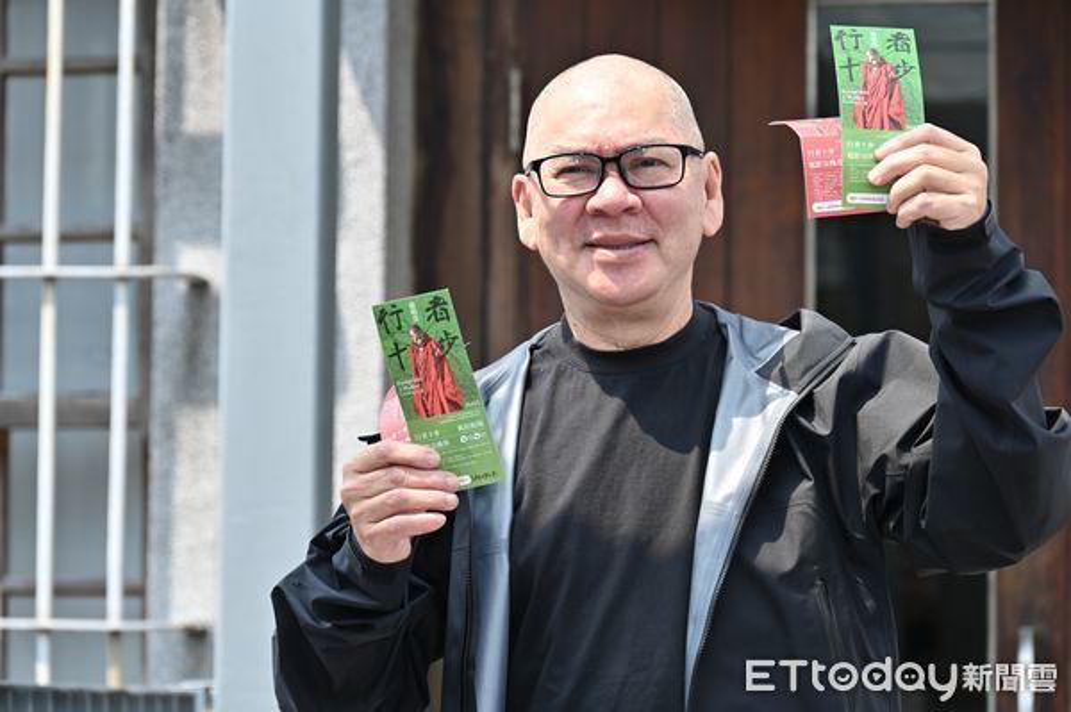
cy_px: 356
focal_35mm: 140
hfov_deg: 14.7
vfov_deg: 9.8
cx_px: 536
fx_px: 4161
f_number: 6.3
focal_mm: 140
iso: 100
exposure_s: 1/125
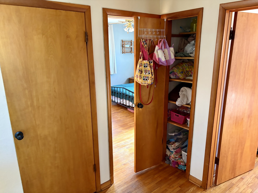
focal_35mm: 26
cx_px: 129
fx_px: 194
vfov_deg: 53.1
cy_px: 96
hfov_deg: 67.3
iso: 500
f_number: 1.6
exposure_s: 1/60
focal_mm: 5.96
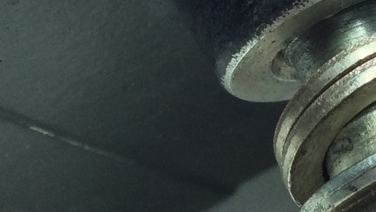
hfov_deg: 15.4
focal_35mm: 139
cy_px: -82
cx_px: 225
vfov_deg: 8.6
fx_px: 1386
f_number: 2.4
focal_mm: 3.3
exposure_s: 1/226
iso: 32
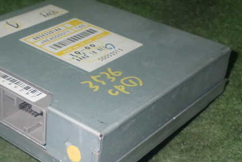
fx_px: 477
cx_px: 79
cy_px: 95
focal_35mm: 71
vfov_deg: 19.2
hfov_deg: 28.3
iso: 800
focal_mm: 9.01
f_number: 9
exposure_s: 1/50
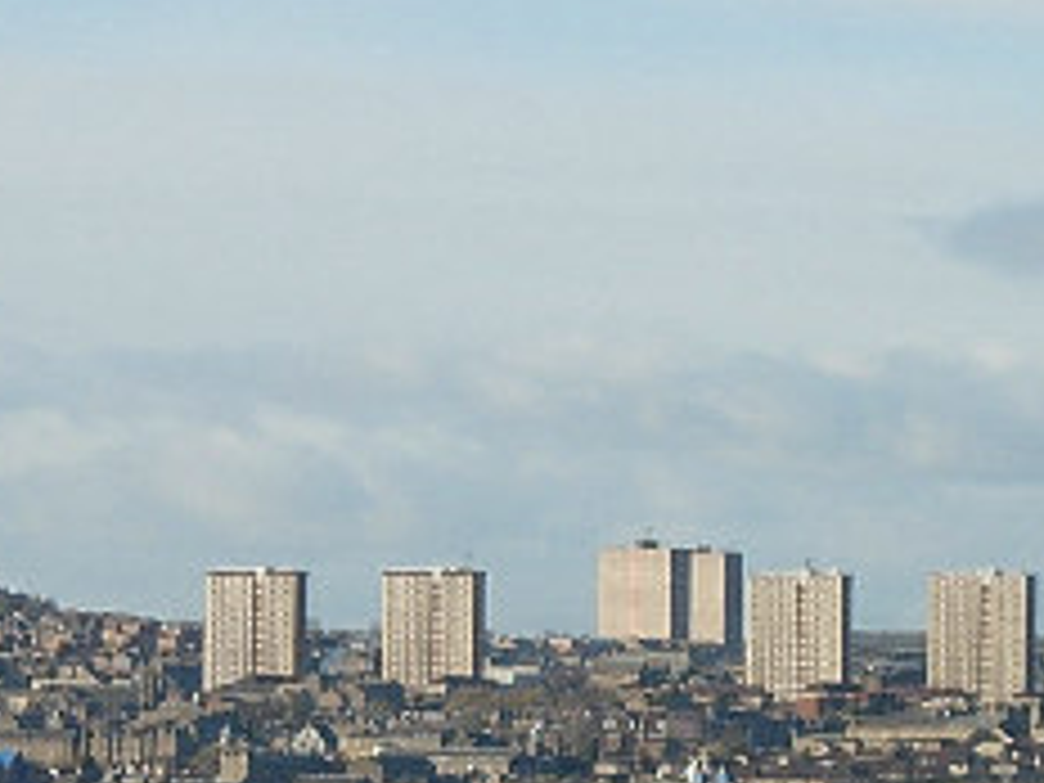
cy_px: 918
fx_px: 9410
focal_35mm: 312
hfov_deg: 6.4
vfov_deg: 4.8
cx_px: 580
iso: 64
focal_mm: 23.4
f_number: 4.9
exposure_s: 1/512
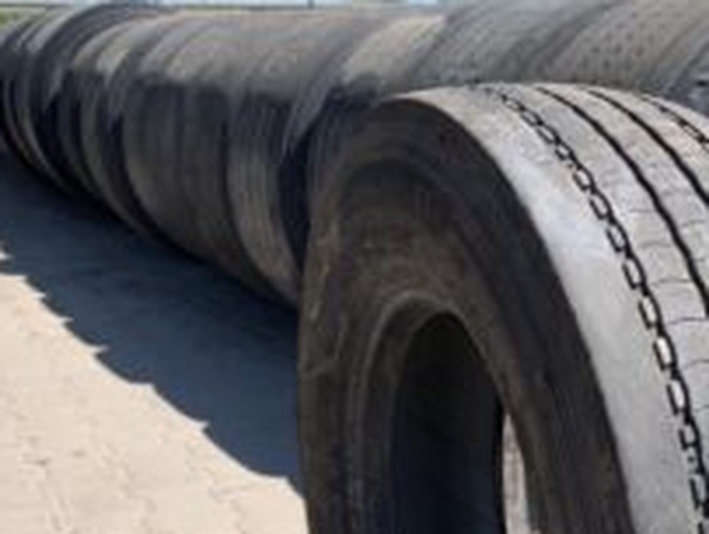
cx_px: 601
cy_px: 504
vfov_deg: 25.6
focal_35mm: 55
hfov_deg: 33.5
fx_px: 1129
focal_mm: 4.25
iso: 25
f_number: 1.8
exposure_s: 1/1314
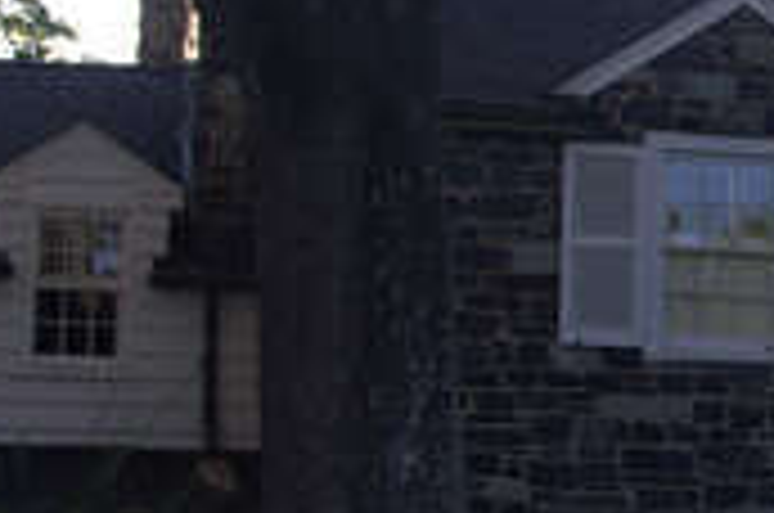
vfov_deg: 8.2
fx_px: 3584
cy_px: 171
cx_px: 981
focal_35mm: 167
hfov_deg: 12.0
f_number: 5.6
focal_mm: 24
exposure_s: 1/125
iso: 220
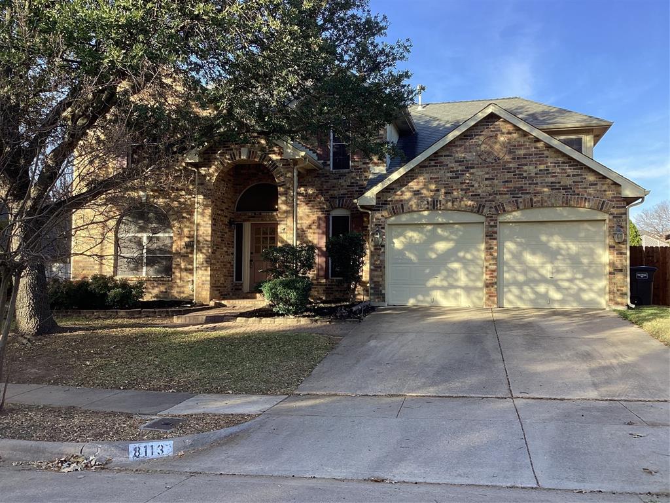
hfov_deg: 58.4
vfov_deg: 45.4
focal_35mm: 31
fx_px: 600
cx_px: 335
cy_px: 252
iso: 25
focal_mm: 3.3
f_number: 2.4
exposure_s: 1/174
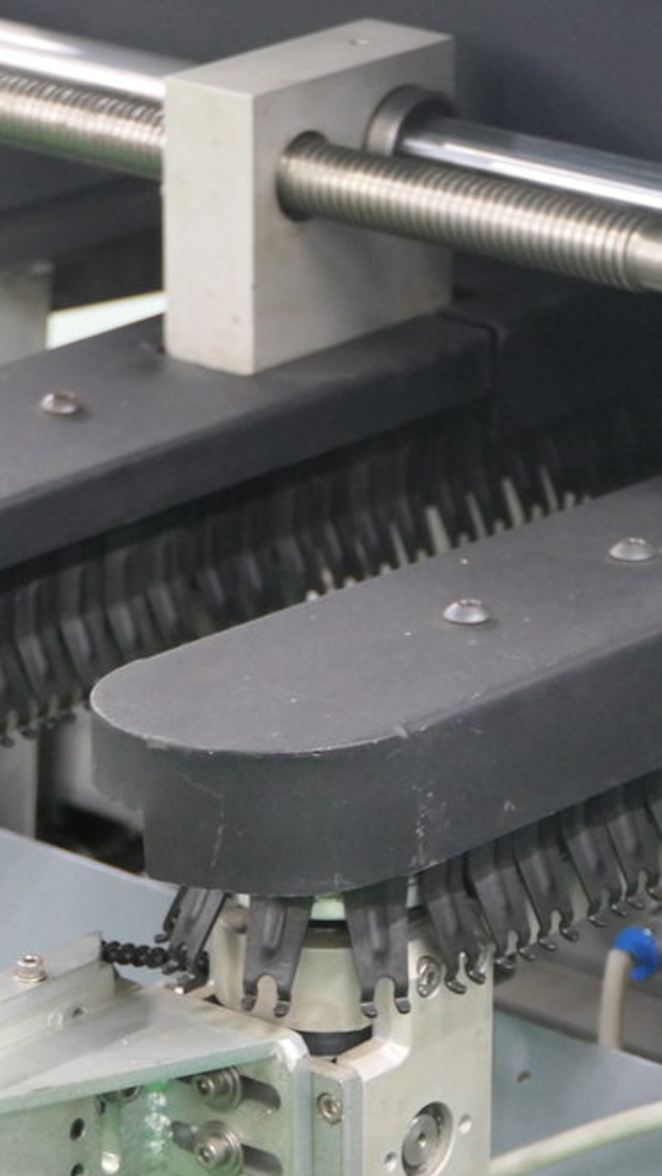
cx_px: 323
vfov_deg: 12.7
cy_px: 588
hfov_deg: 7.2
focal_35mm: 169
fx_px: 5273
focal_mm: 39.2
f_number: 4.2
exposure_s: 1/25
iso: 1600
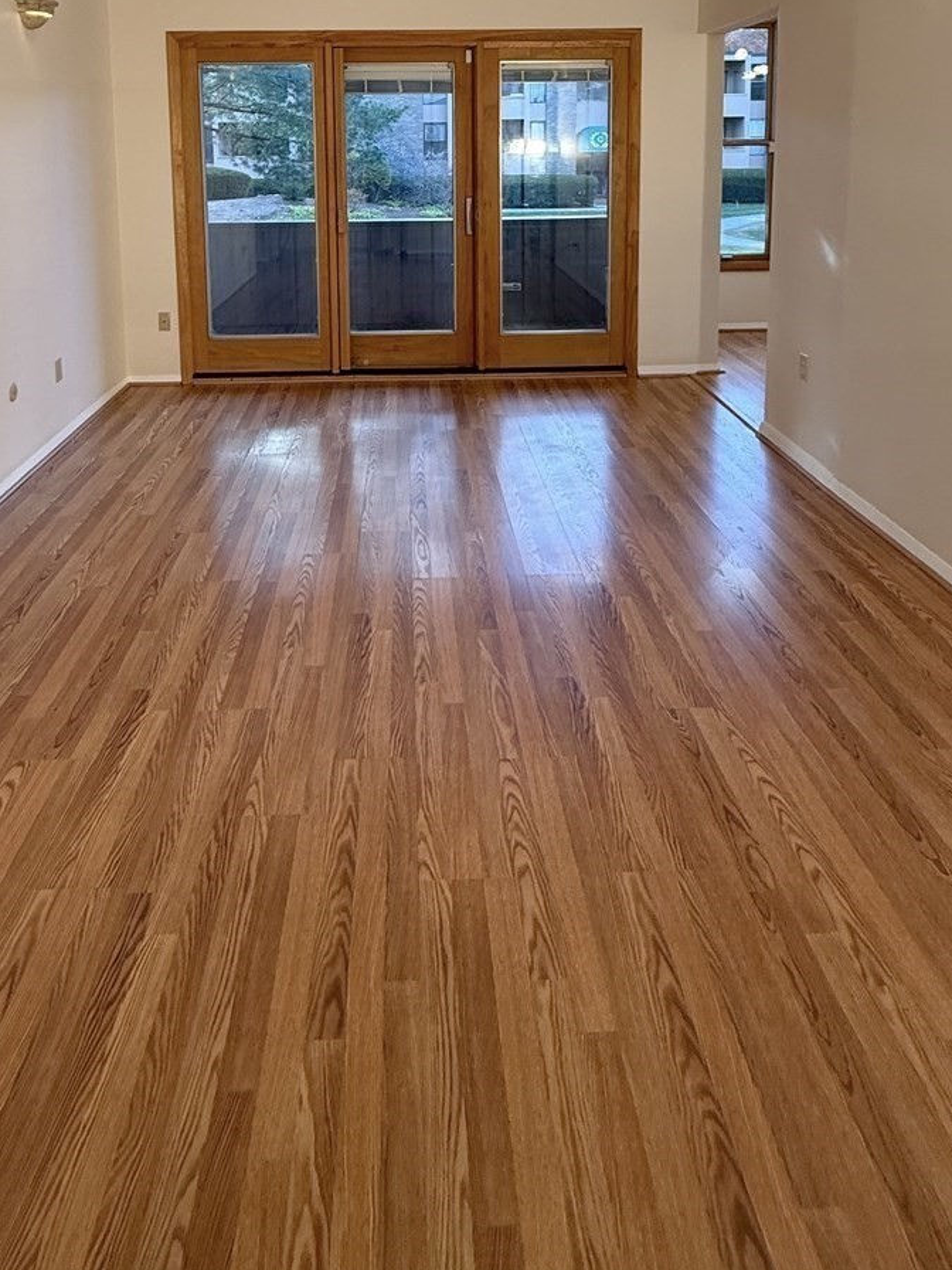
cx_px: 429
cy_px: 241
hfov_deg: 56.7
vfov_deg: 64.8
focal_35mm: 24
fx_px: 880
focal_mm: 2.22
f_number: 2.2
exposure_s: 1/120
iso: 100
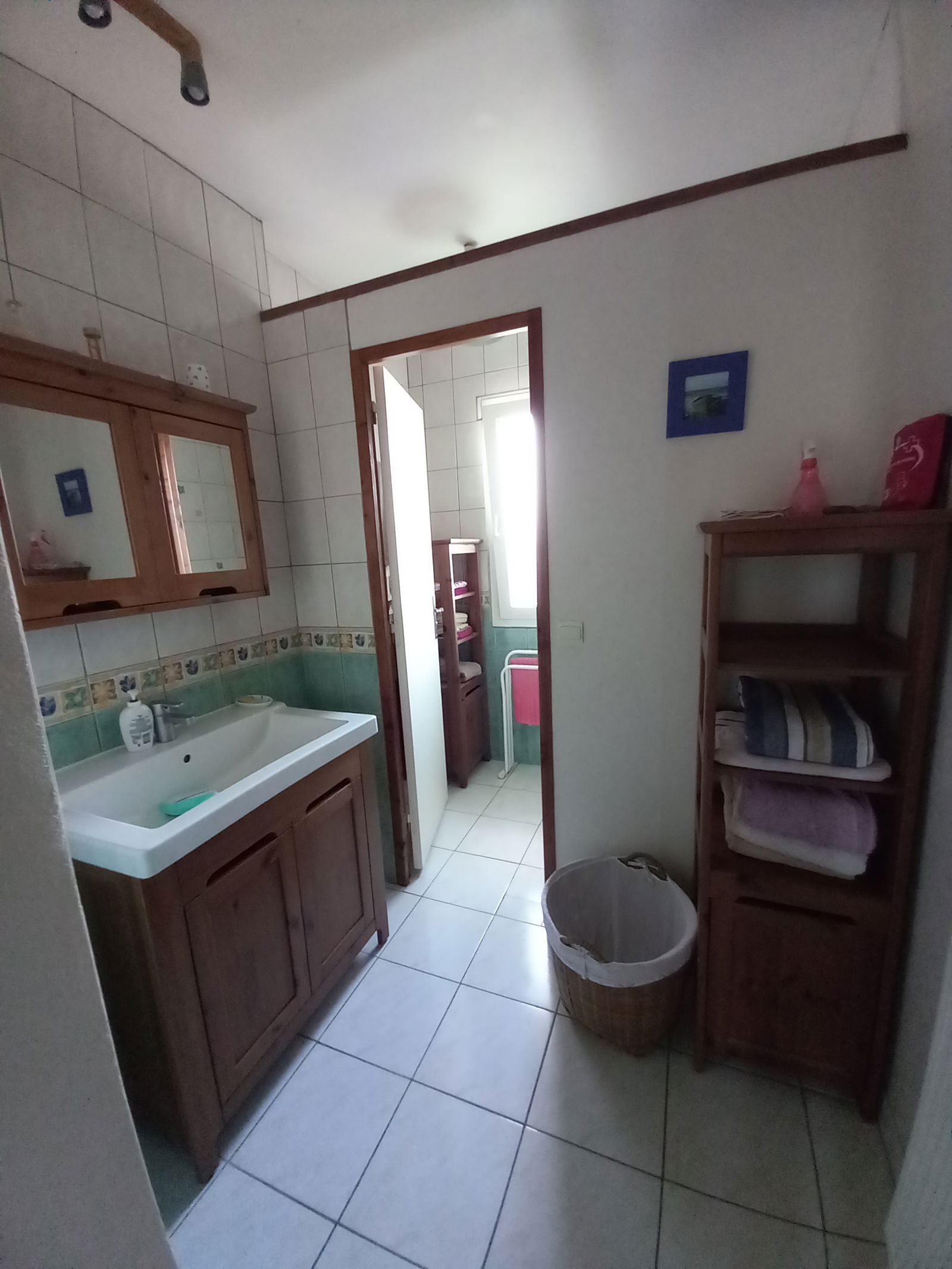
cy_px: 634
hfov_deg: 89.9
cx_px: 476
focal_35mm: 13
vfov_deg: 106.2
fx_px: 477
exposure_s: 1/17.1
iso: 320
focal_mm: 1.13
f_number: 2.2
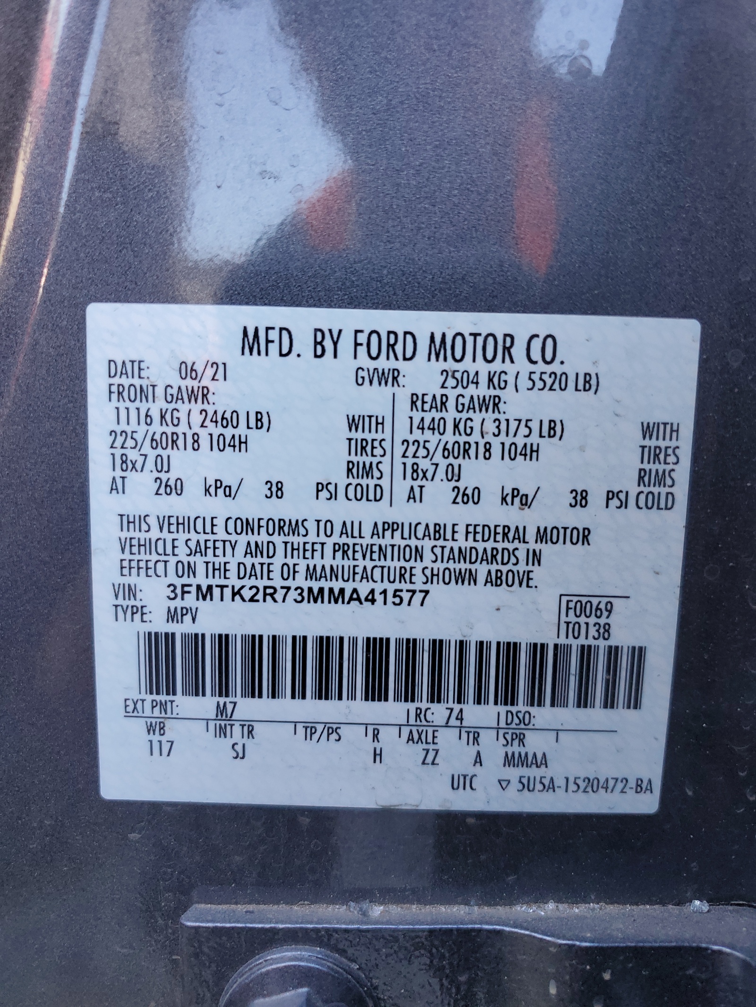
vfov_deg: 67.3
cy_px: 504
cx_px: 378
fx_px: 757
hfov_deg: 53.1
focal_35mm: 26
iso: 54
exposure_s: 1/120
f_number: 1.5
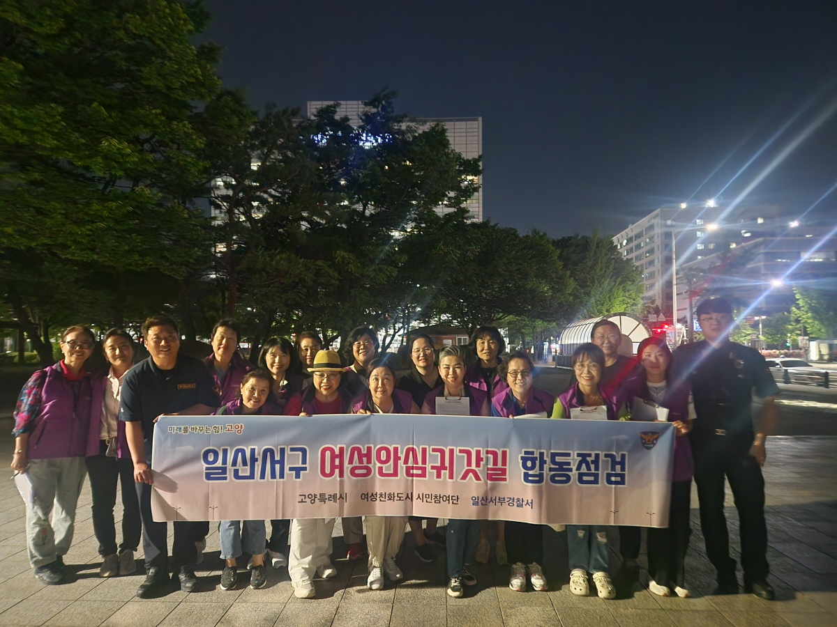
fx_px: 556
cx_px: 418
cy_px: 314
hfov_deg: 73.9
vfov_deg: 58.9
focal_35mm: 23
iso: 800
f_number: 1.8
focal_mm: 5.4
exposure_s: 1/10
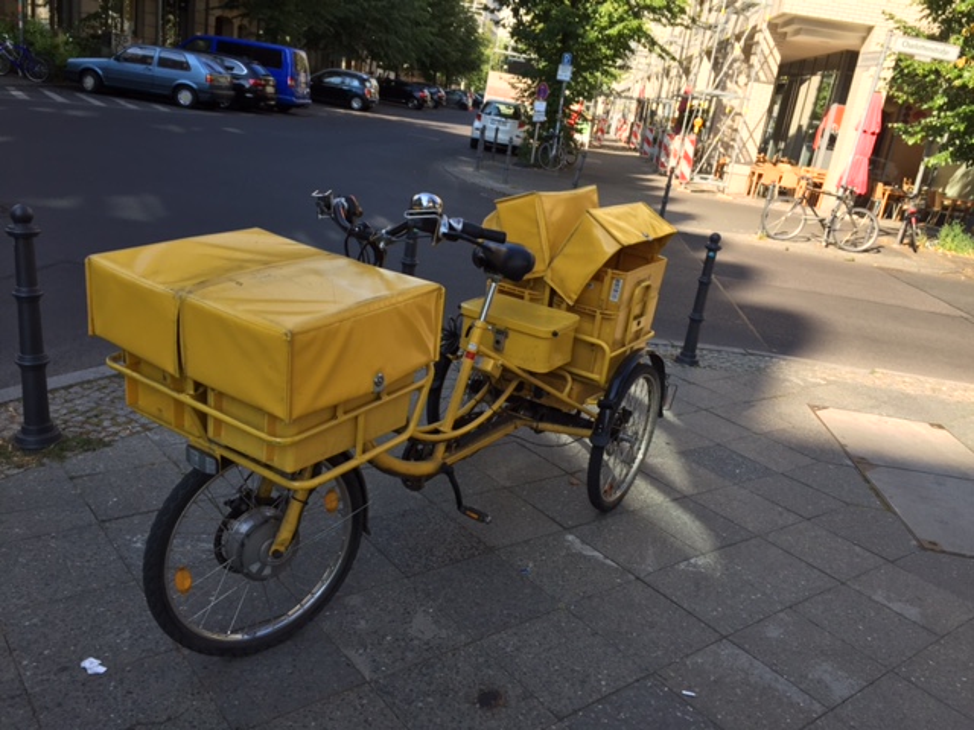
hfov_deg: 61.7
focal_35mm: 29
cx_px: 487
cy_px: 365
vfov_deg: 48.2
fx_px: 816
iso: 32
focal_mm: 4.15
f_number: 2.2
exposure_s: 1/514
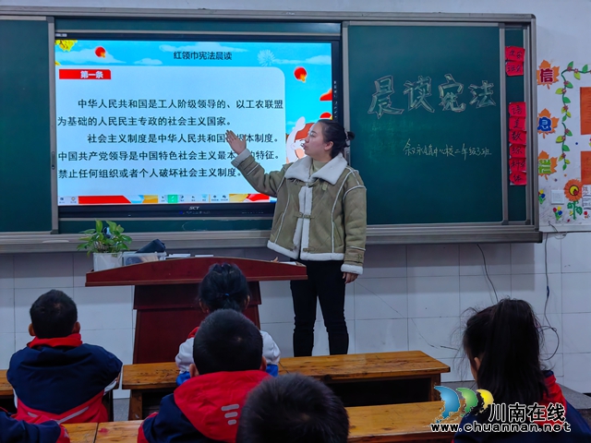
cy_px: 222
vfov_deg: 27.5
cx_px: 296
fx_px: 905
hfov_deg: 36.2
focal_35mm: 53
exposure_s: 1/99.6
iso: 250
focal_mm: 5.52
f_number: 1.9
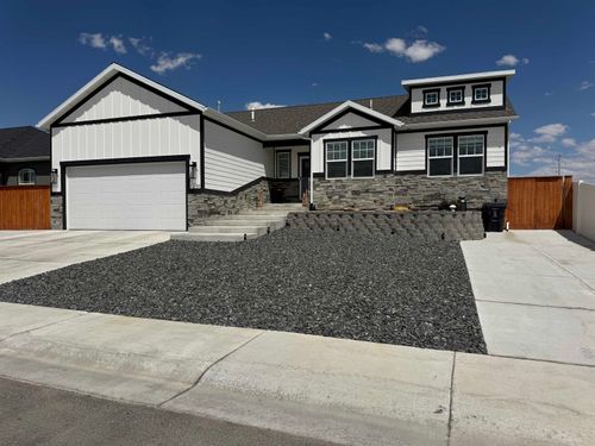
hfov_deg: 71.6
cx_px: 298
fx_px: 413
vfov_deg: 56.8
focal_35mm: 24
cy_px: 223
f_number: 1.78
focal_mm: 6.76
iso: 80
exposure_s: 1/12346
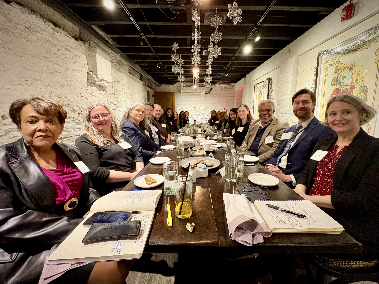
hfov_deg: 102.1
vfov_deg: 85.7
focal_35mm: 14
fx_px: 153
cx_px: 190
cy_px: 142
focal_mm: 2.22
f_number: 2.2
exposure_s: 1/40
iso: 640
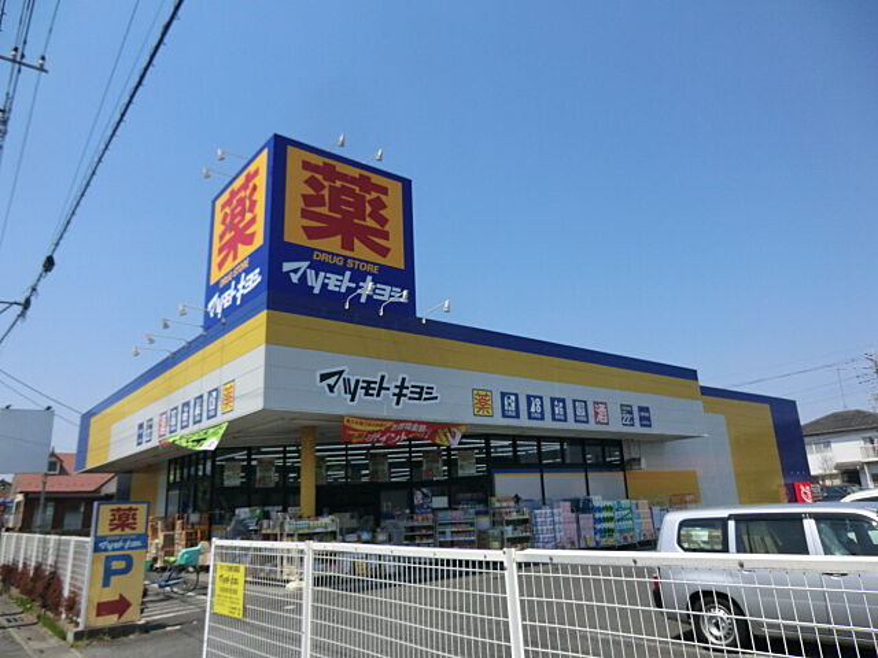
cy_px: 329
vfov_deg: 56.8
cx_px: 439
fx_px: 609
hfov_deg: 71.6
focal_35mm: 24
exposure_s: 1/320
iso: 80
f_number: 7.5
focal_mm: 4.3
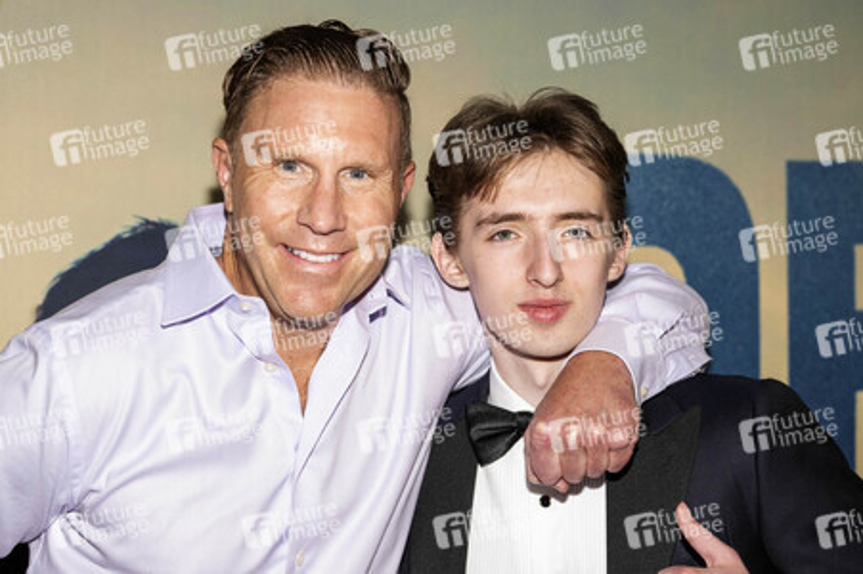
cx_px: 432
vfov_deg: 17.5
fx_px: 1868
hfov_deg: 26.0
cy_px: 287
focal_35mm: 78
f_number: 4.5
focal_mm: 78
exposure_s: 1/200
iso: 800
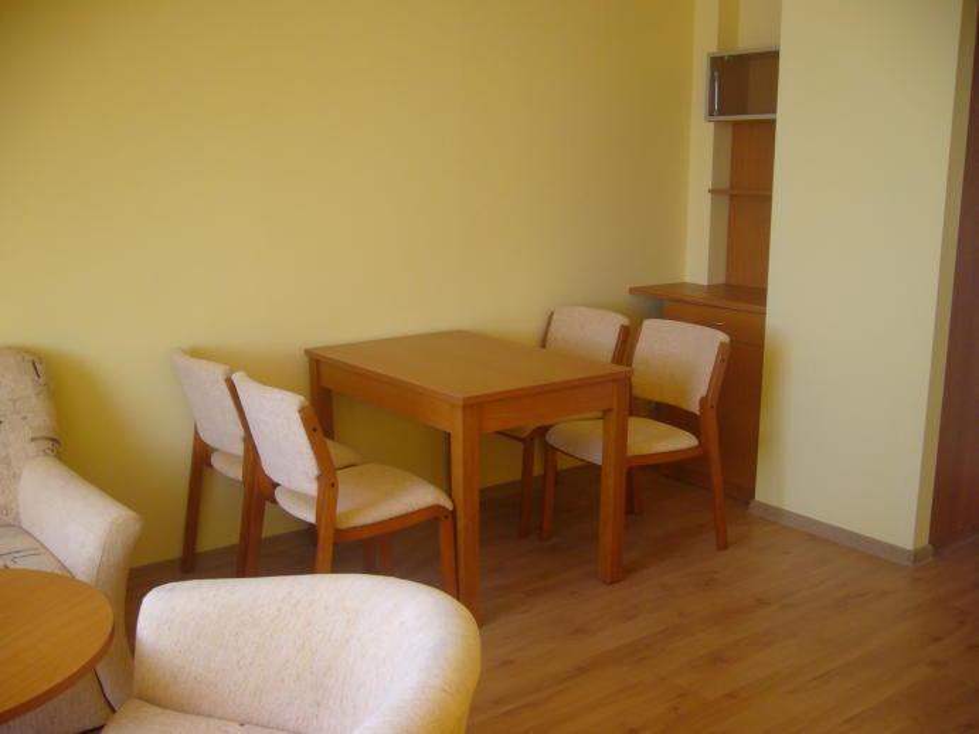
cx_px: 490
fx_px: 990
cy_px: 367
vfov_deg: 40.7
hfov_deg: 52.6
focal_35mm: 35
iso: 100
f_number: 2.8
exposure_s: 1/30
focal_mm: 5.8
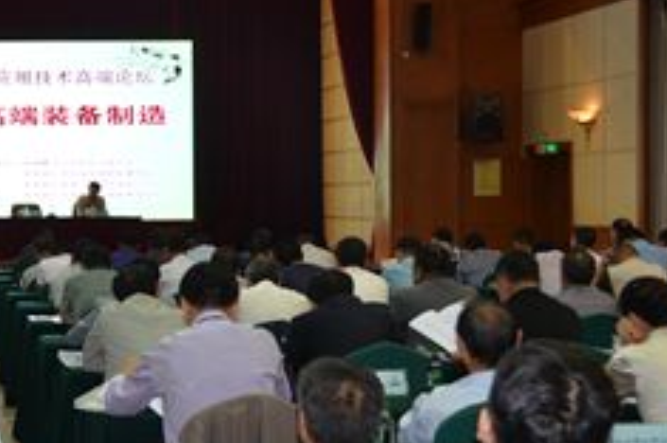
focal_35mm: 83
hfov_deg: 23.5
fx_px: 1536
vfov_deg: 16.4
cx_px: 6
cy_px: 212
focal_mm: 26
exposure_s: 1/60
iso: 800
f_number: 3.8
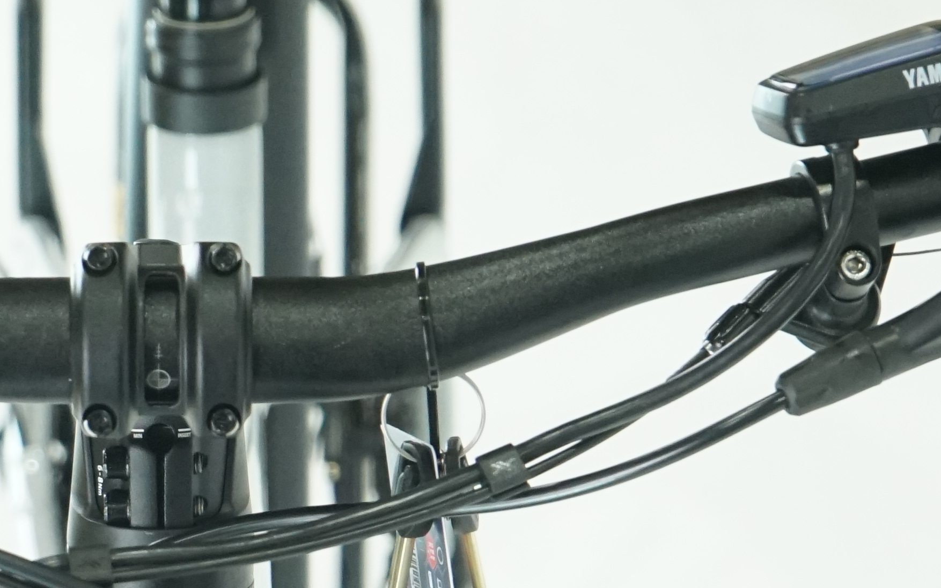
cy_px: 925
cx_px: 124
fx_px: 6257
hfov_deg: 8.6
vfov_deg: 5.3
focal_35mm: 244
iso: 2500
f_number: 5.6
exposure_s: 1/200
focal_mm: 70
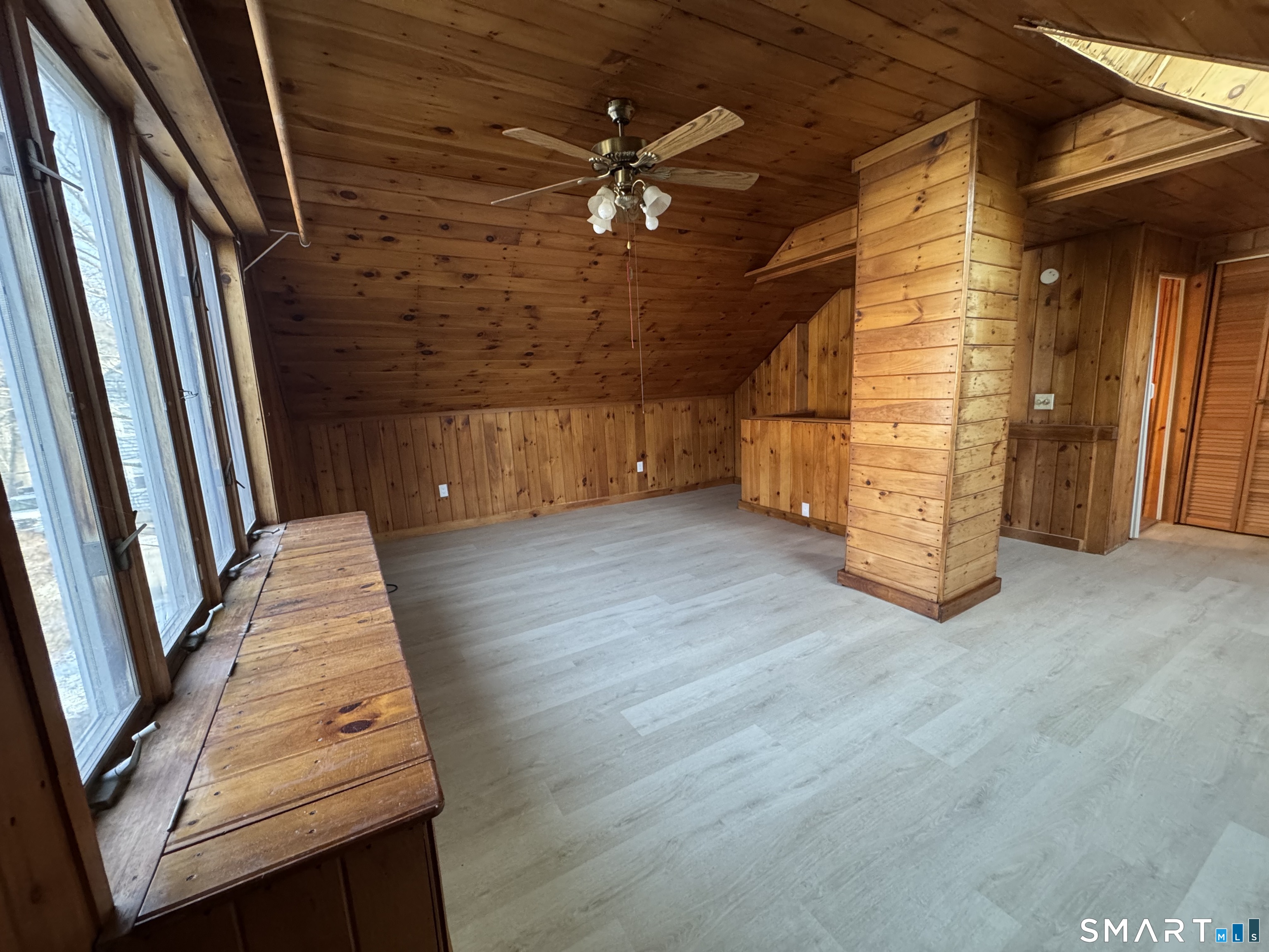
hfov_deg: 102.1
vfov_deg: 85.7
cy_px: 476
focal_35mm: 14
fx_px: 513
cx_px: 634
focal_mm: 2.22
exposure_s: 1/60
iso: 400
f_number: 2.2
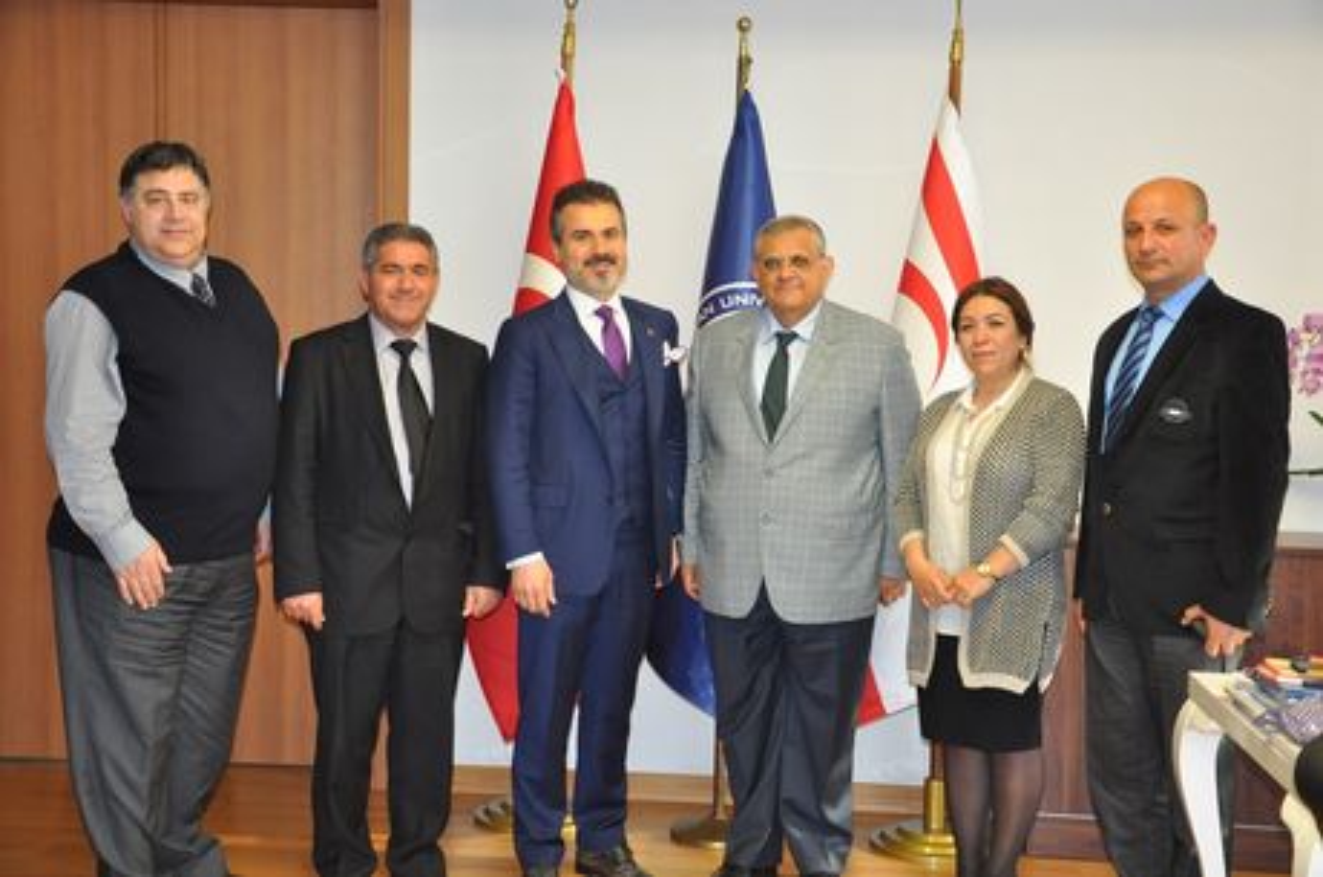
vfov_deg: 25.7
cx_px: 662
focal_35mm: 52
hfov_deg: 37.9
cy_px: 438
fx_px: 1926
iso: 800
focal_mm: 35
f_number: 4.5
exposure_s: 1/60
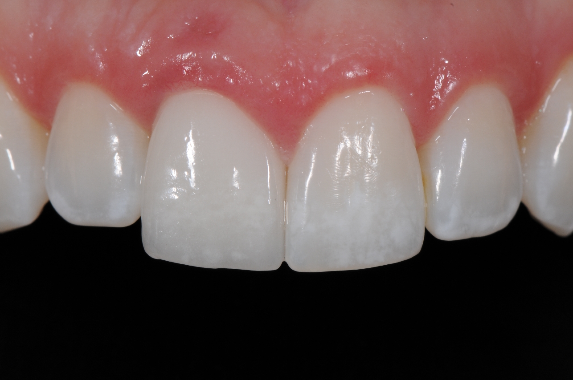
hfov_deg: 13.1
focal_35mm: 158
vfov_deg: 8.7
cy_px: 190
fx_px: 2504
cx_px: 286
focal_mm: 105
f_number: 29
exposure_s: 1/60
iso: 200
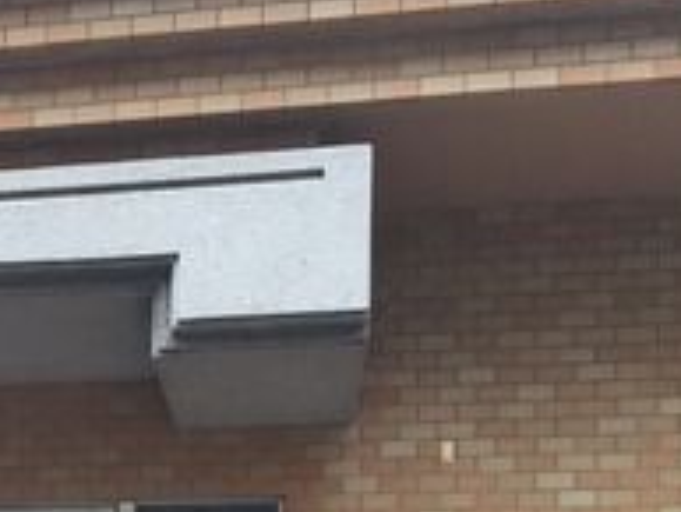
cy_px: 639
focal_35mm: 90
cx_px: -243
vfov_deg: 15.7
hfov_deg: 19.7
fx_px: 1772
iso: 32
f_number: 2.2
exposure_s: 1/30
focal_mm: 4.15
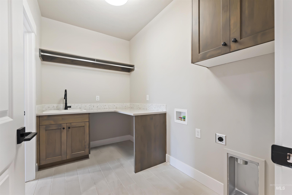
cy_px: 98
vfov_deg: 77.4
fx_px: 122
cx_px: 146
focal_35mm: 15
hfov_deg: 100.4
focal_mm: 15
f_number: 6.3
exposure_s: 1/2.5
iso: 320
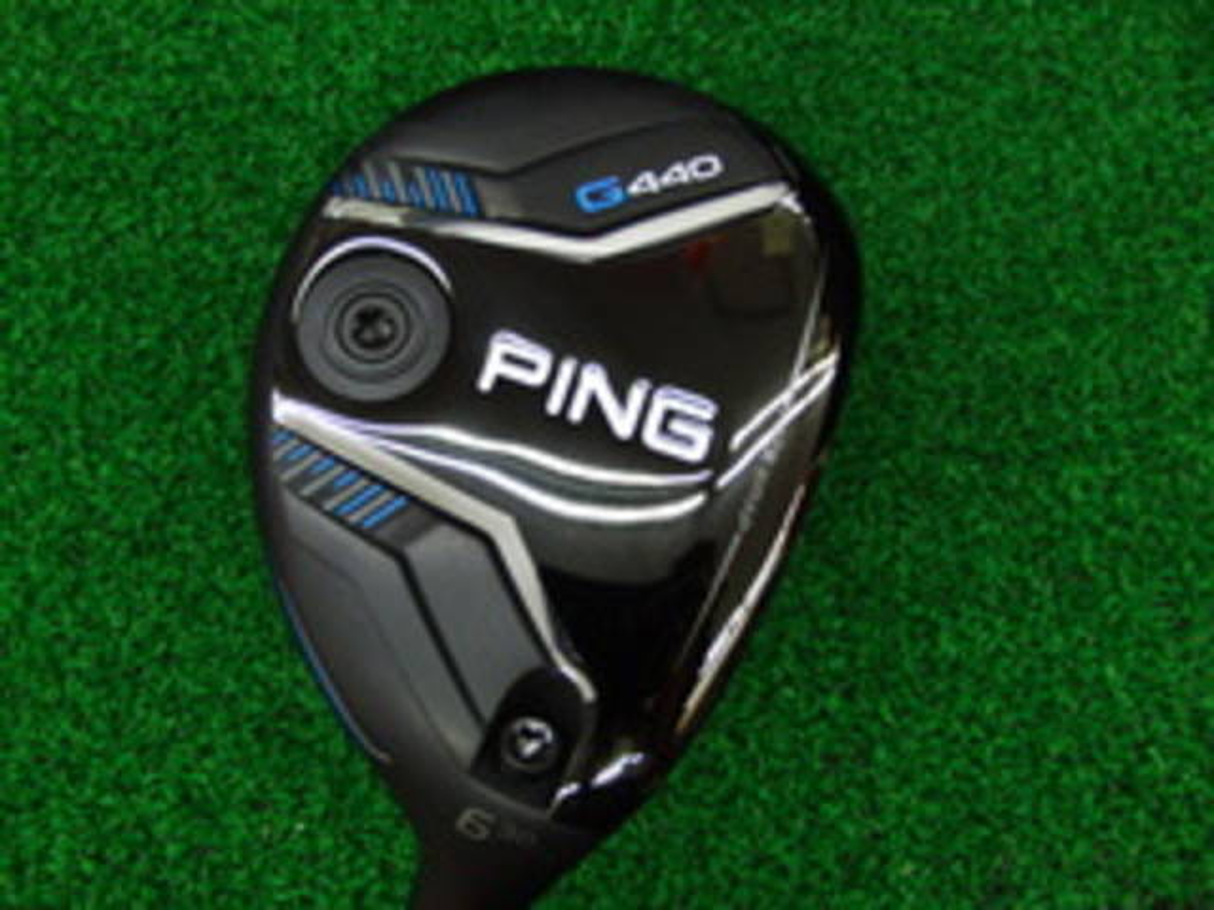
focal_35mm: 37
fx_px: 1298
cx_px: 607
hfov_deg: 50.1
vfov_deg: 38.7
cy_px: 455
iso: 400
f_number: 3.6
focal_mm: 6.42
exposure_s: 1/80
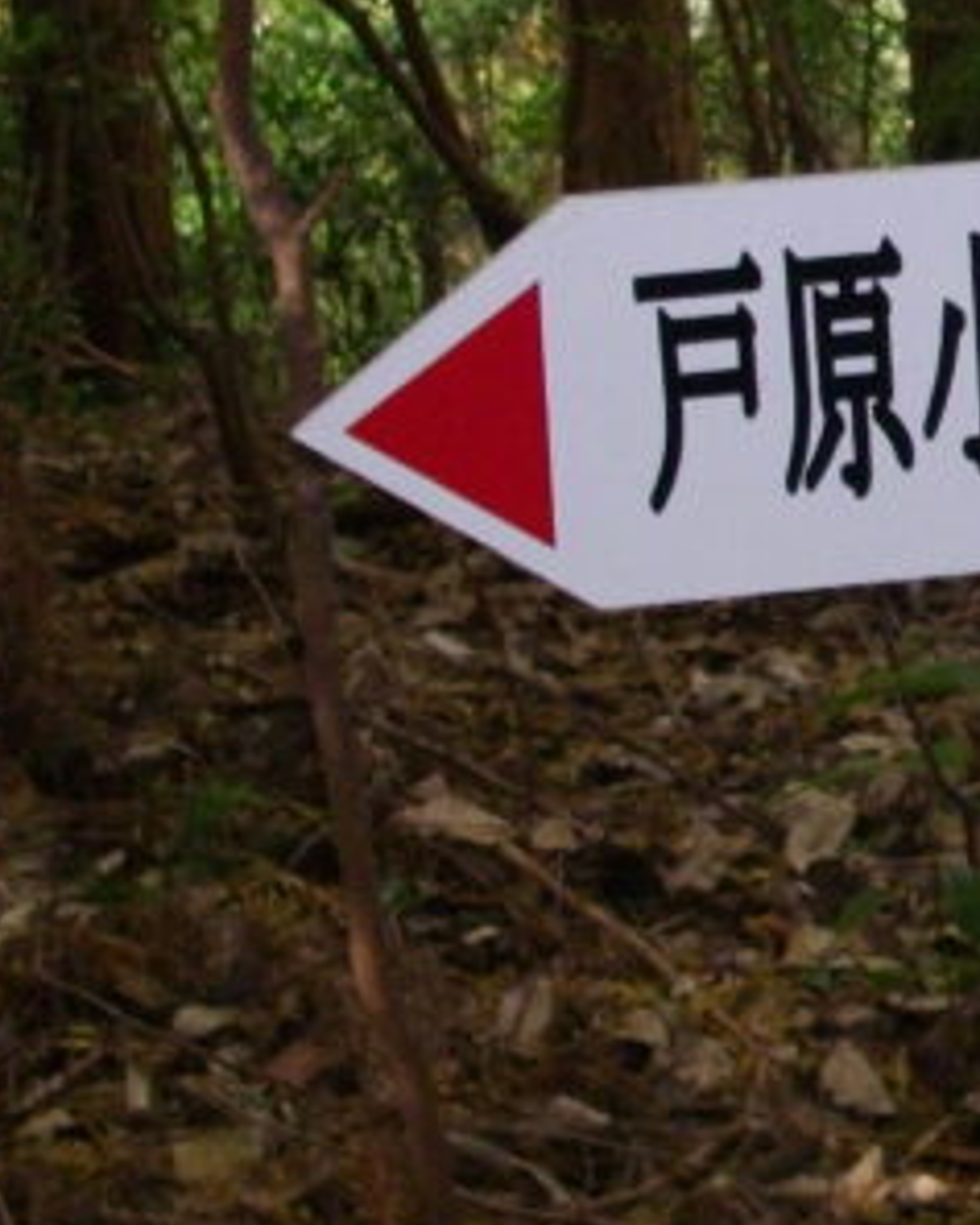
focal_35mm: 125
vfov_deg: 15.3
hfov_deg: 12.1
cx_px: 1199
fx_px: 4530
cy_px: 352
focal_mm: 6.2
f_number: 2.8
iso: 200
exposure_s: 1/50
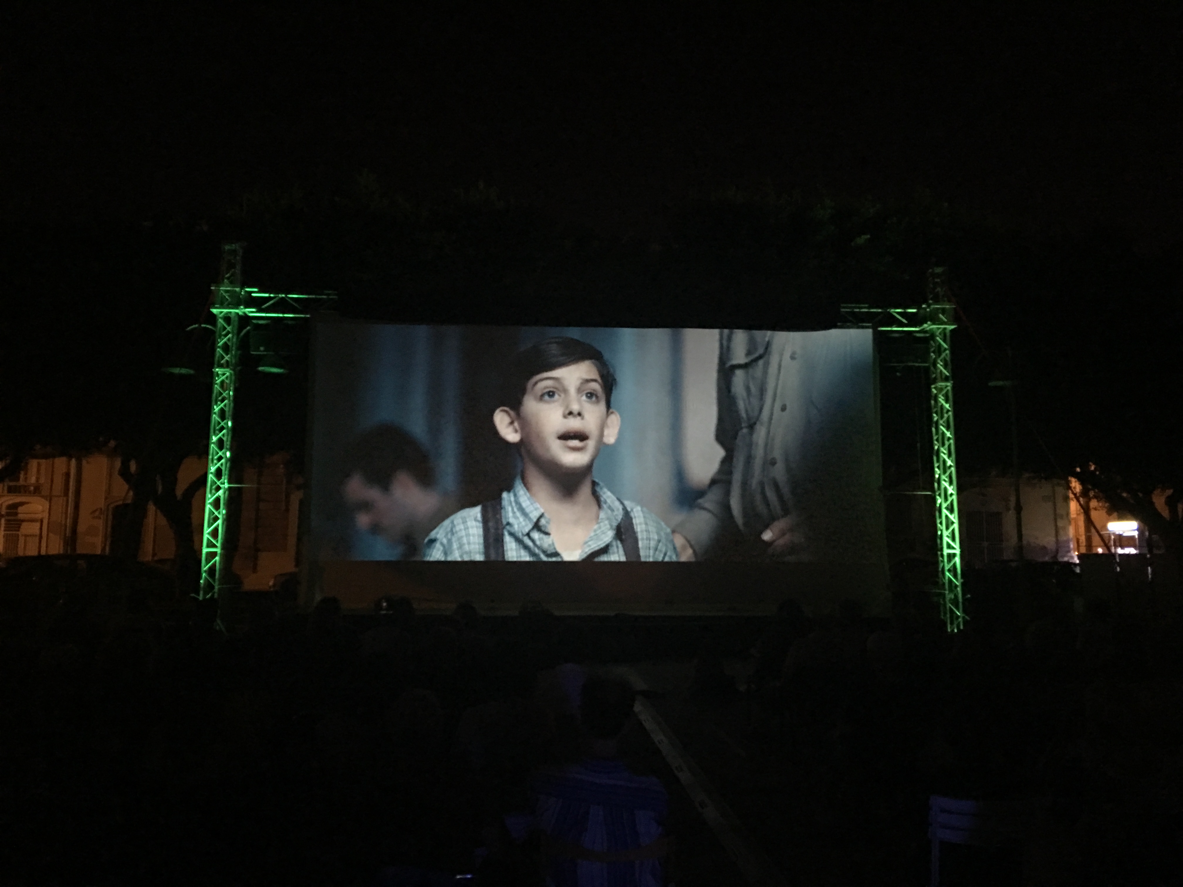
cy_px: 444
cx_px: 592
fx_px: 991
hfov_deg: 61.7
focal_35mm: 29
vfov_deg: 48.2
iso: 125
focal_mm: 4.15
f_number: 2.2
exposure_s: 1/4
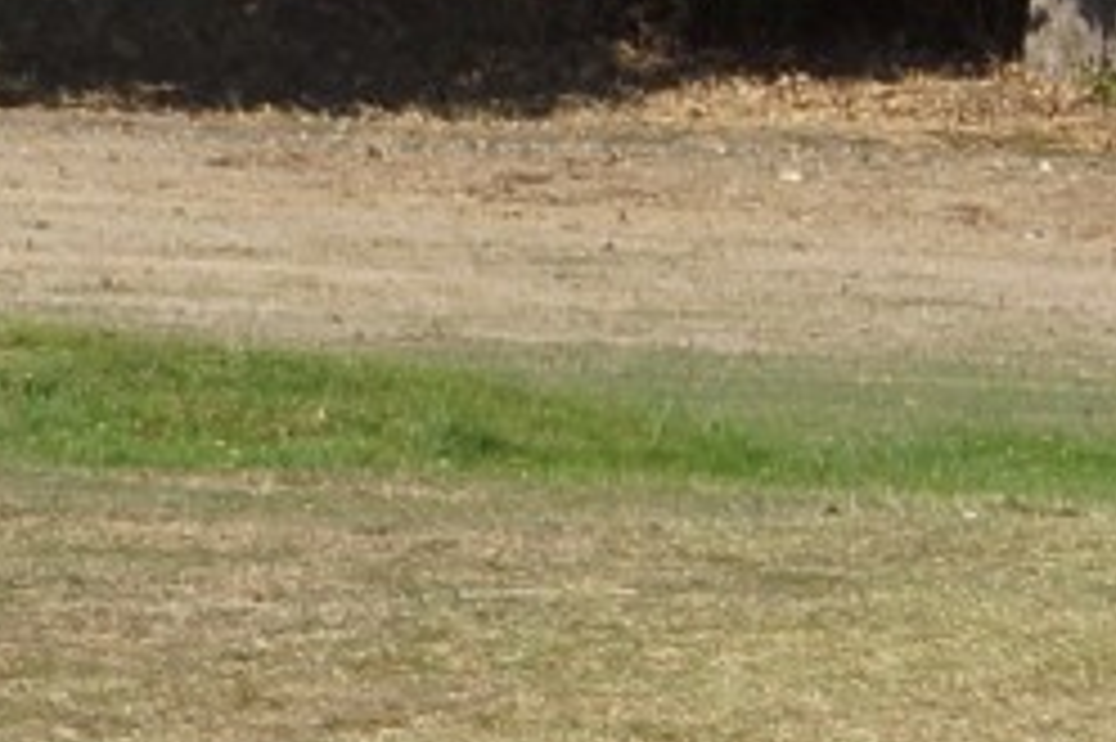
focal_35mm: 434
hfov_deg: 4.7
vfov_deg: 3.2
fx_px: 13445
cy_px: -117
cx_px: -1112
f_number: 8
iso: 100
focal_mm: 35
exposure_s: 1/320
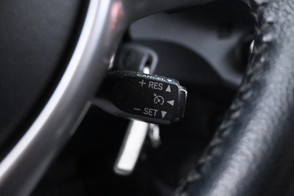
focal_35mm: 34
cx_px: 147
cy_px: 98
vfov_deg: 39.1
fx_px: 276
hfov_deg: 56.1
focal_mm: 22.5
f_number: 4
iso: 20000
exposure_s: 1/40
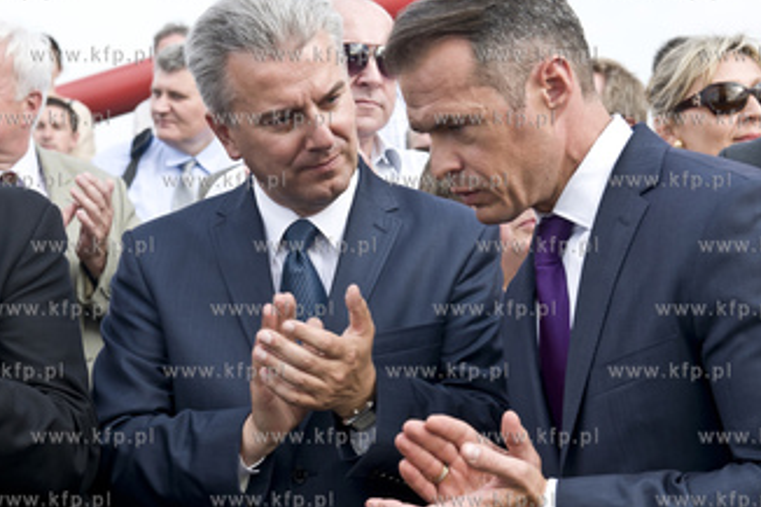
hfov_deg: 22.2
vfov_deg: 14.8
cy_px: 276
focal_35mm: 92
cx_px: 397
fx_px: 1944
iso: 250
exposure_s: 1/250
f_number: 5
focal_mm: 50
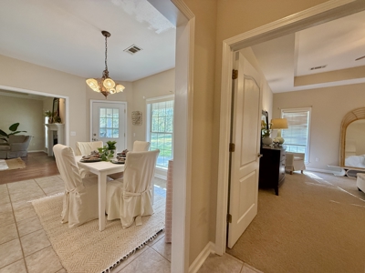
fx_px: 148
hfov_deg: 102.1
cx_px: 182
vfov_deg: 85.7
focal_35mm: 14
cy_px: 136
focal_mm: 2.22
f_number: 2.2
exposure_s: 1/120
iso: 250
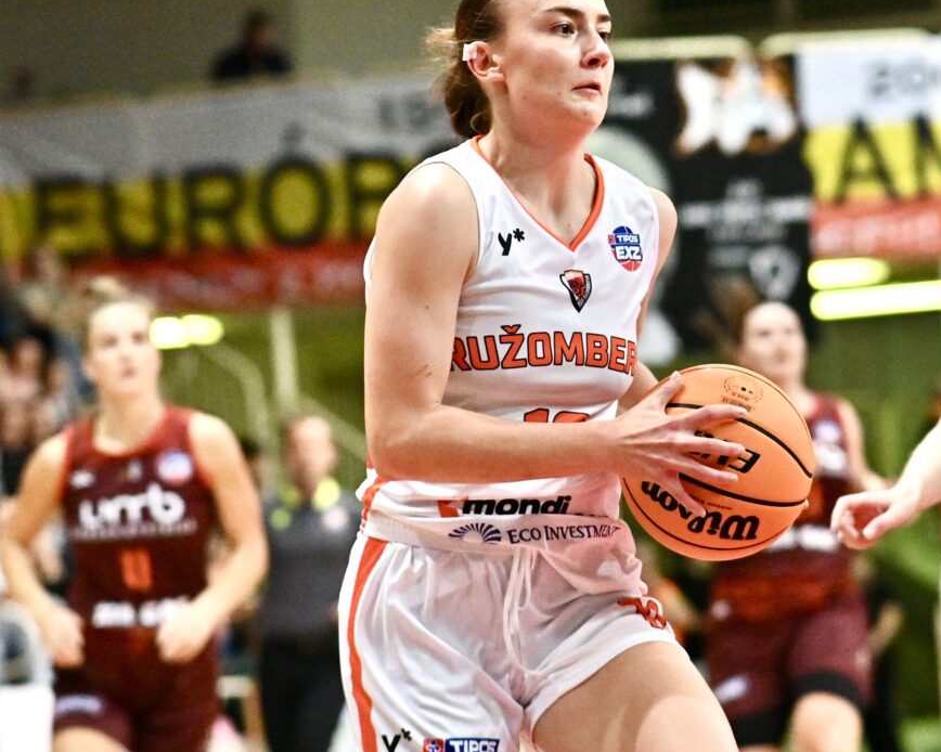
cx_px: 815
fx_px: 4009
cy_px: 405
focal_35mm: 144
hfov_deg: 13.3
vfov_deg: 10.7
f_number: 2.5
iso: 3200
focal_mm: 85
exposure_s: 1/1600
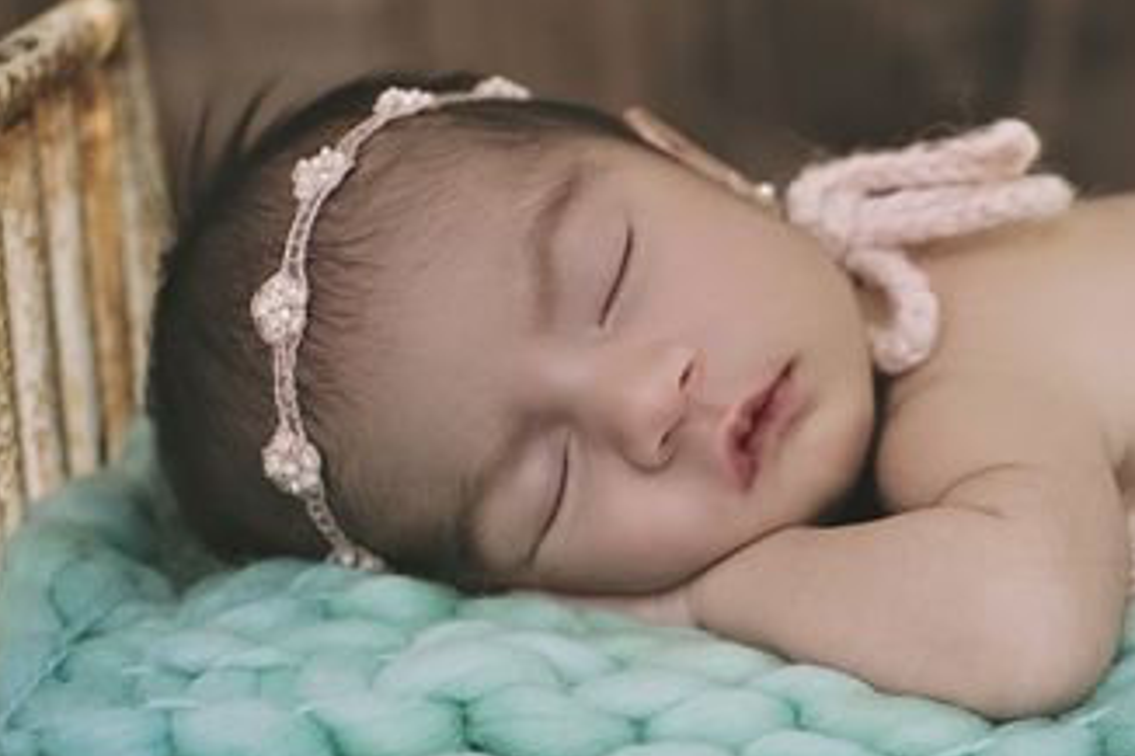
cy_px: 679
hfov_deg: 15.6
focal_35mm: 129
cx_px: 1180
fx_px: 4065
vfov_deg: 10.6
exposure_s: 1/200
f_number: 2.5
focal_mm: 35
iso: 200
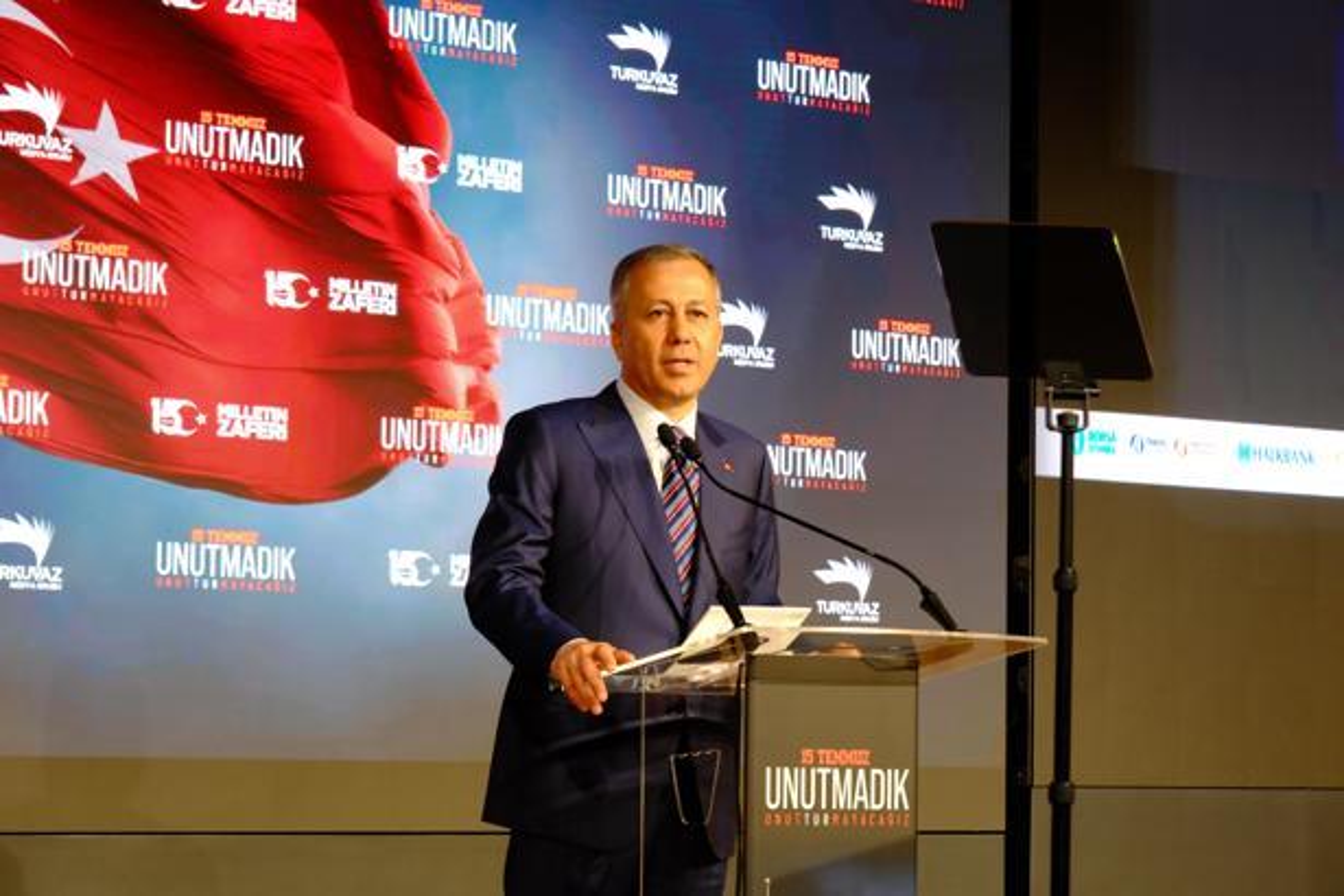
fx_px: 4480
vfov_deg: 11.4
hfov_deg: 17.1
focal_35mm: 120
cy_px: 448
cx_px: 672
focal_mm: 80
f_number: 7.1
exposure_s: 1/5.3
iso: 800
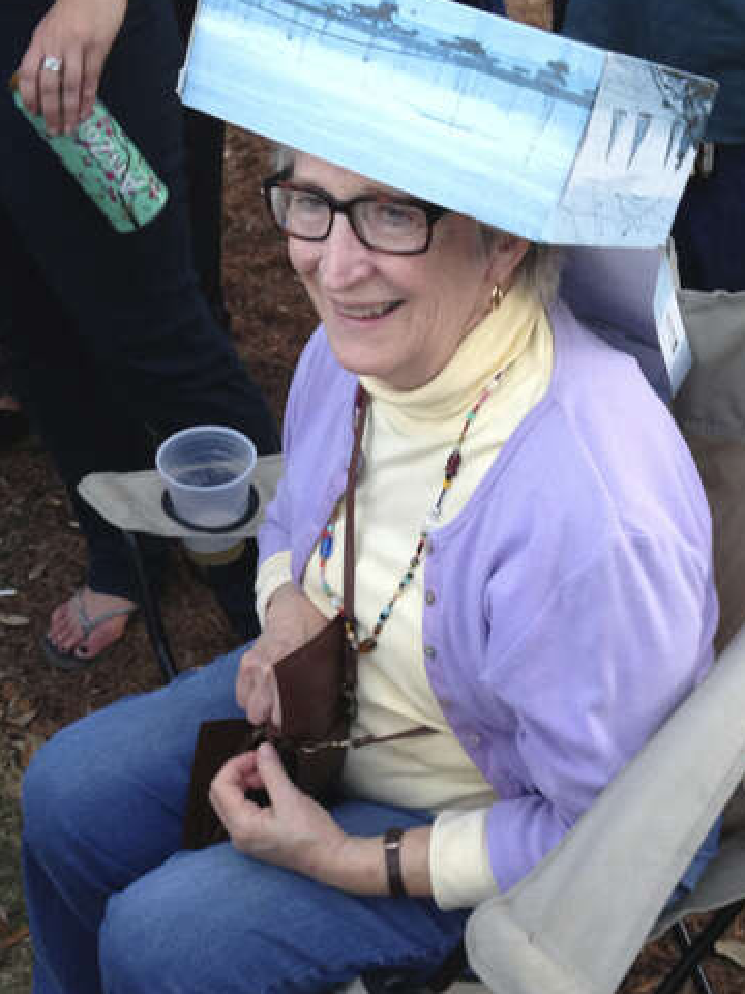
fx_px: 1578
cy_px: 634
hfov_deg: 26.6
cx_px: 368
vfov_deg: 34.7
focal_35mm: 55
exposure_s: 1/20
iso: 160
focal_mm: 4.13
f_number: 2.4
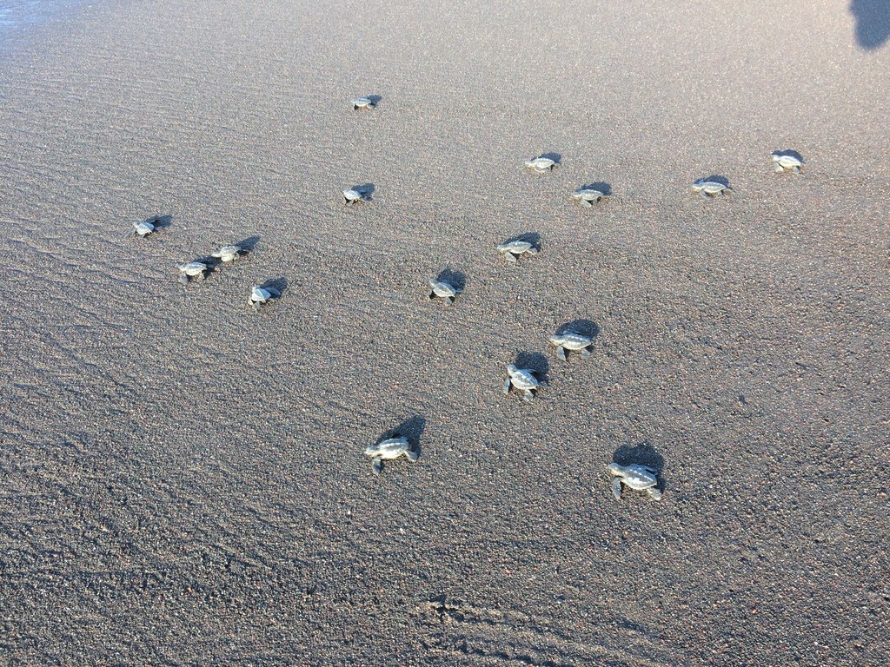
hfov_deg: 61.7
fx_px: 746
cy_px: 334
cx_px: 445
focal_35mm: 29
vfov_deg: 48.2
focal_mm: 4.15
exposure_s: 1/120
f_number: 2.2
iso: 32
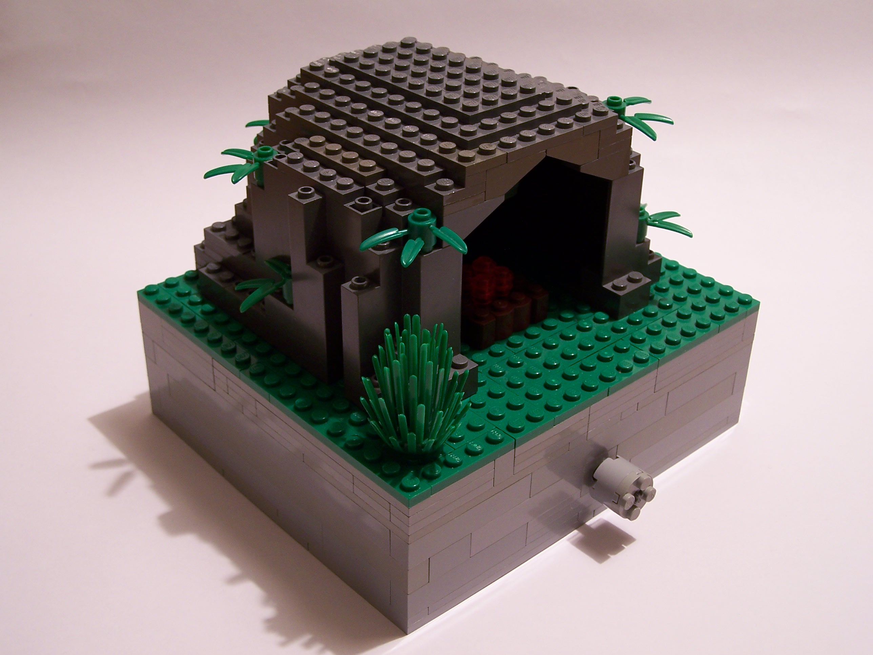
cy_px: 328
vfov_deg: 30.3
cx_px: 436
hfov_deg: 39.7
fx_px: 1211
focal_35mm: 48
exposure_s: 1/3
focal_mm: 8
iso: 80
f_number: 3
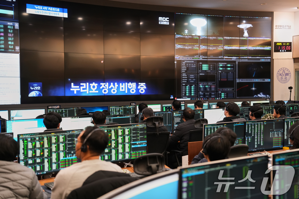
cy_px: 100
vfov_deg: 24.2
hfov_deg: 35.6
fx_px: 465
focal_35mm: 56
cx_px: 150
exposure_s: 1/125
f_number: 2.8
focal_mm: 56
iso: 2000
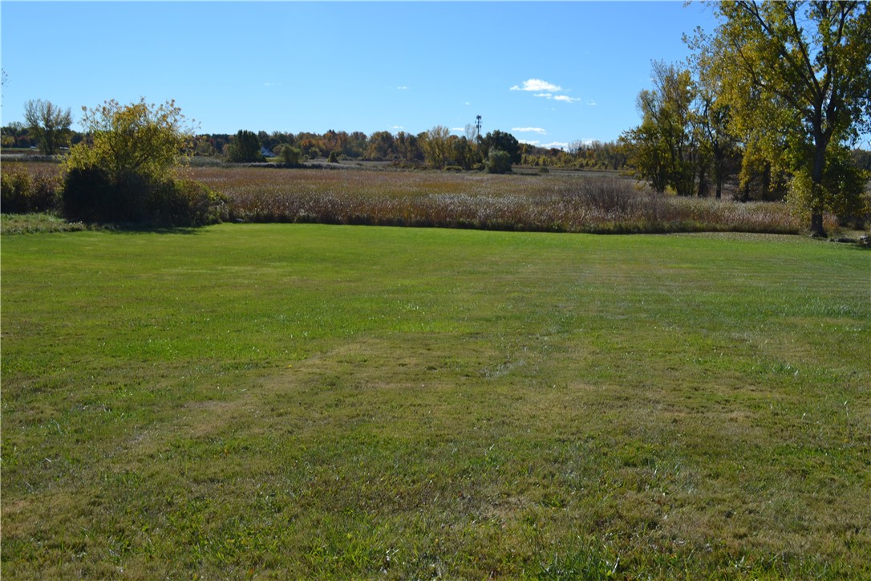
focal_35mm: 39
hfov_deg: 49.6
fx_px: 944
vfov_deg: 34.2
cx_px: 436
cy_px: 290
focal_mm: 26
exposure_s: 1/250
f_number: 8
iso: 100
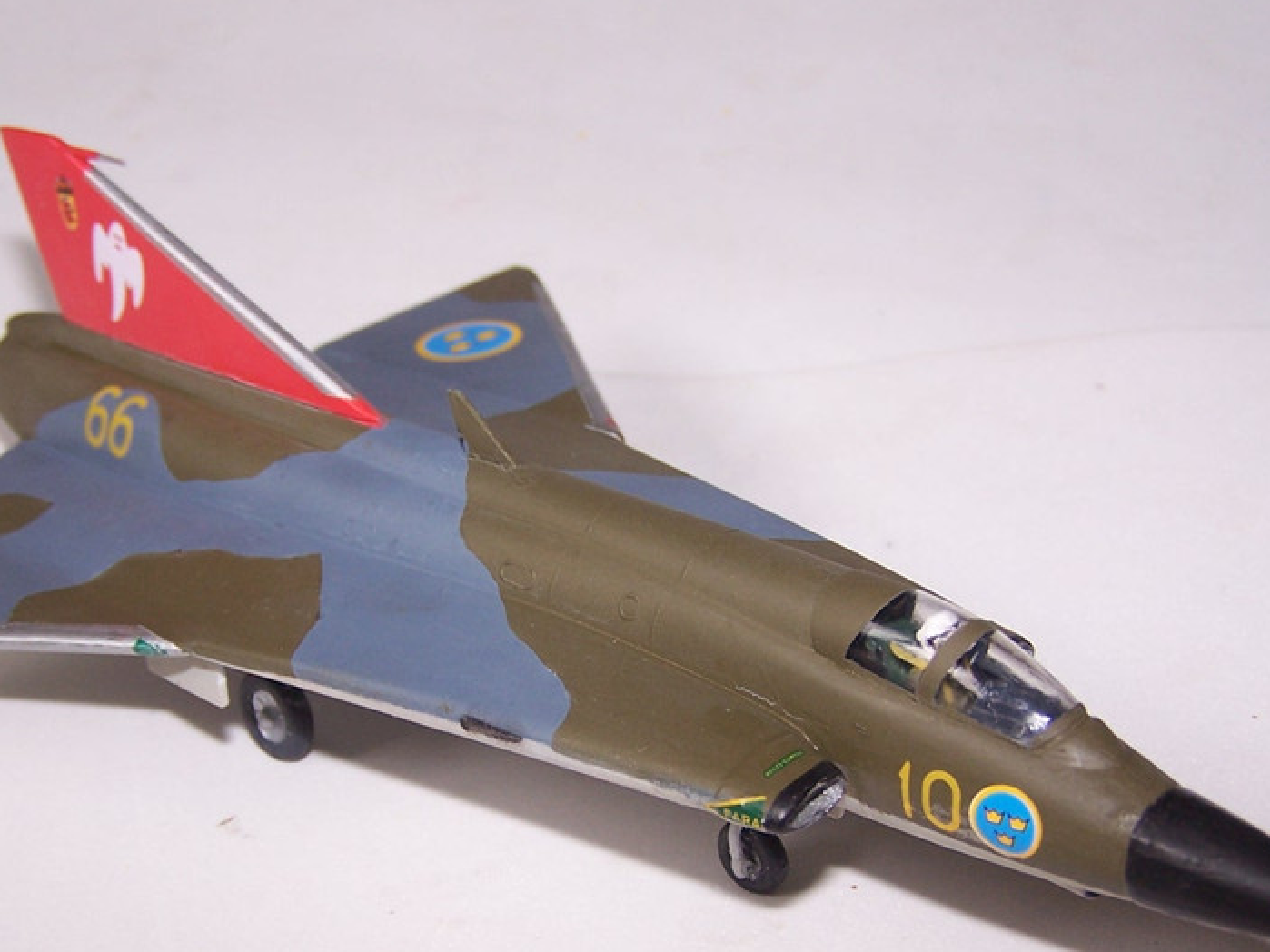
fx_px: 2128
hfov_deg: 33.2
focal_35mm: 58
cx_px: 546
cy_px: 650
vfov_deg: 25.1
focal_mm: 6.3
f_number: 2.8
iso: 80
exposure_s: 1/250
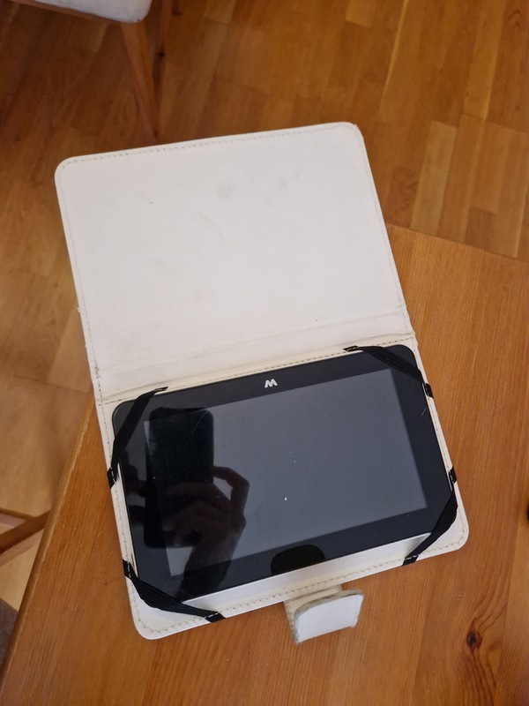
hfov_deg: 58.9
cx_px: 264
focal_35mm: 23
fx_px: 469
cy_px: 353
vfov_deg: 73.9
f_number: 1.8
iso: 125
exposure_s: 1/100
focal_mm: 5.4
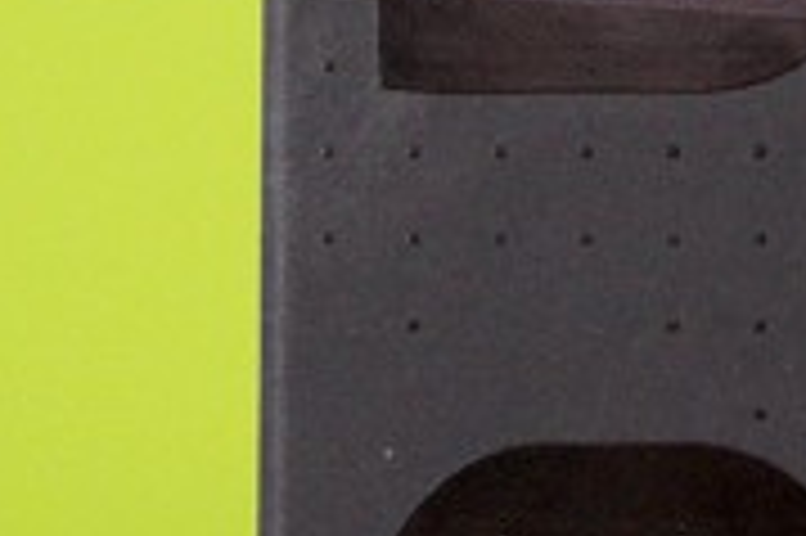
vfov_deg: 5.1
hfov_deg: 7.5
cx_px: 1396
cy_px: -284
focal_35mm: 268
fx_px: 5995
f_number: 3.5
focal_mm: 40
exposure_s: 1/60
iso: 3200
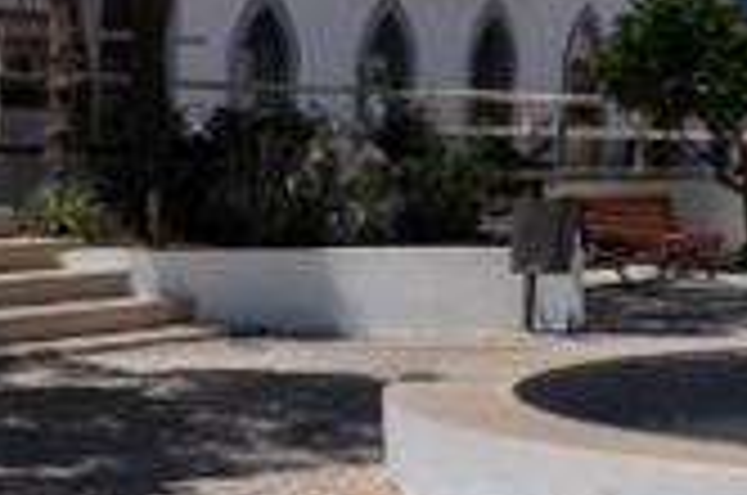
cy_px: -99
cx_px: 1084
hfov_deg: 13.1
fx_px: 3086
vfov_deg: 9.1
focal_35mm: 149
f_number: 16
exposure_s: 1/250
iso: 200
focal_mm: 28
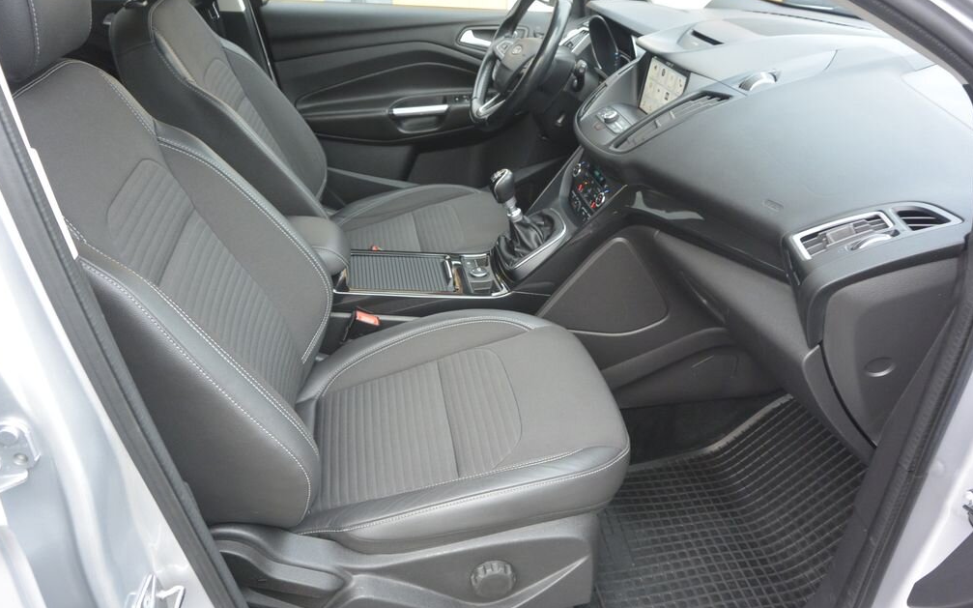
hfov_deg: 66.5
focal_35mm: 28
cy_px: 306
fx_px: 742
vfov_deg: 44.5
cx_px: 482
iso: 400
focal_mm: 10
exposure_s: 1/60
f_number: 3.5
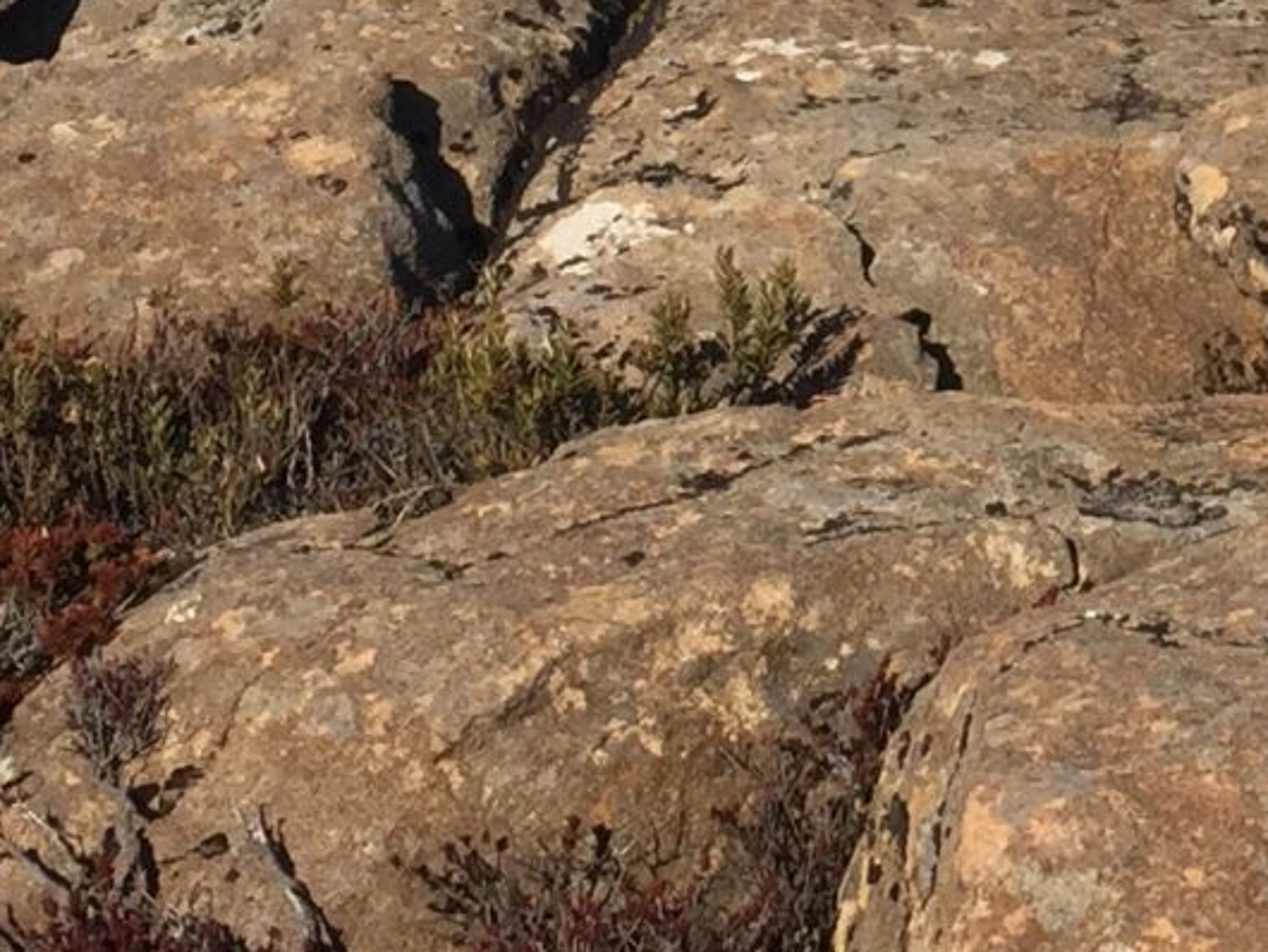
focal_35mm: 140
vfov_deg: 10.4
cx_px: 1428
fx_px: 5131
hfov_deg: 13.8
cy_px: -242
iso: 32
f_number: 2.2
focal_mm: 4.15
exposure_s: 1/2198
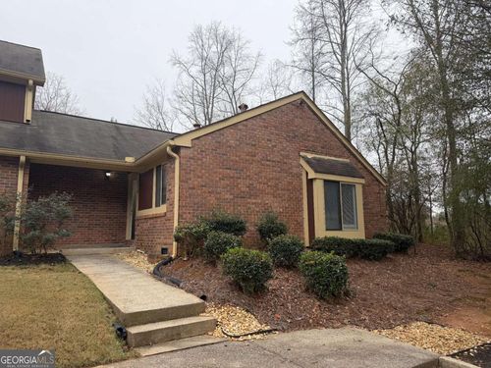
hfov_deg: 71.6
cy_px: 184
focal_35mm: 24
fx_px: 340
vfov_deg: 56.8
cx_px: 246
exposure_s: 1/671
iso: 80
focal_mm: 6.76
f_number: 1.78
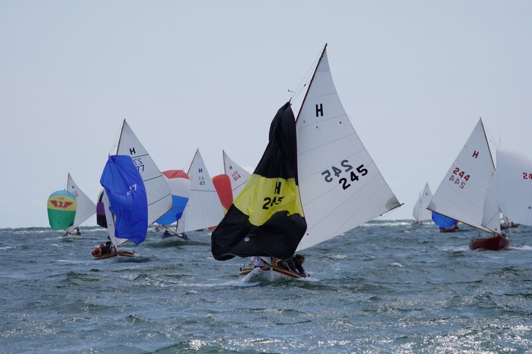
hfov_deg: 6.9
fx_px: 4432
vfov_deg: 4.6
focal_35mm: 300
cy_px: 177
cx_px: 266
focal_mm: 200
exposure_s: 1/1250
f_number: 5.6
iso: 125
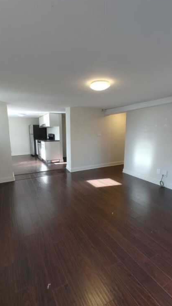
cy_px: 154
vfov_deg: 95.9
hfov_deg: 63.5
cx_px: 71
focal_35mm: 17
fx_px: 138
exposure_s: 1/30
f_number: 1.9
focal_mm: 1.78
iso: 100
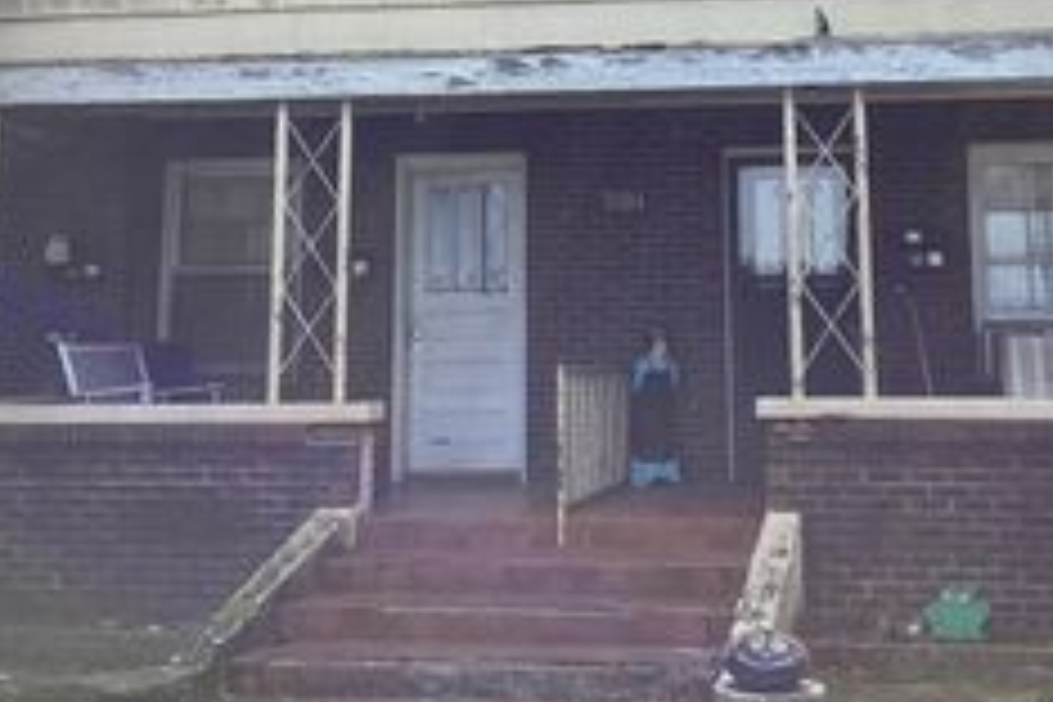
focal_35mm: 69
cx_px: 603
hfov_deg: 29.2
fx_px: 2018
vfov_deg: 19.0
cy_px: -43
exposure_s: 1/762
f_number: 2.4
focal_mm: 3.3
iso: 25
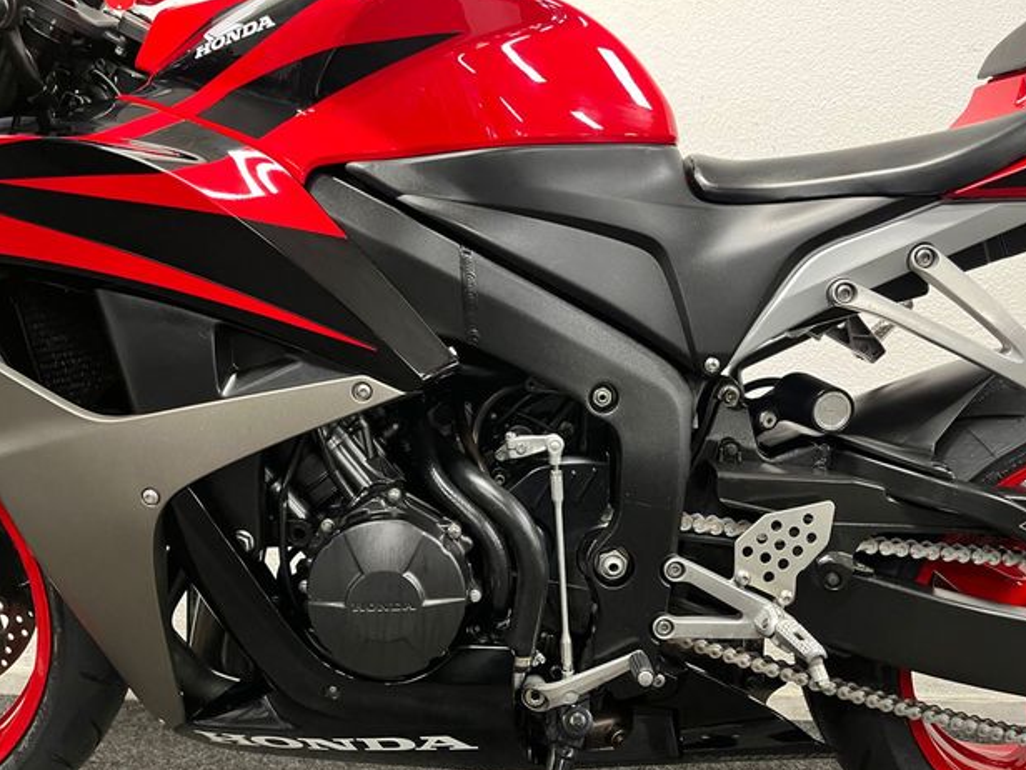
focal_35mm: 27
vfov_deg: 51.4
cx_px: 531
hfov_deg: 65.3
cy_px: 390
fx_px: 800
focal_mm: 5.1
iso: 500
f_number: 1.6
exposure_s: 1/33
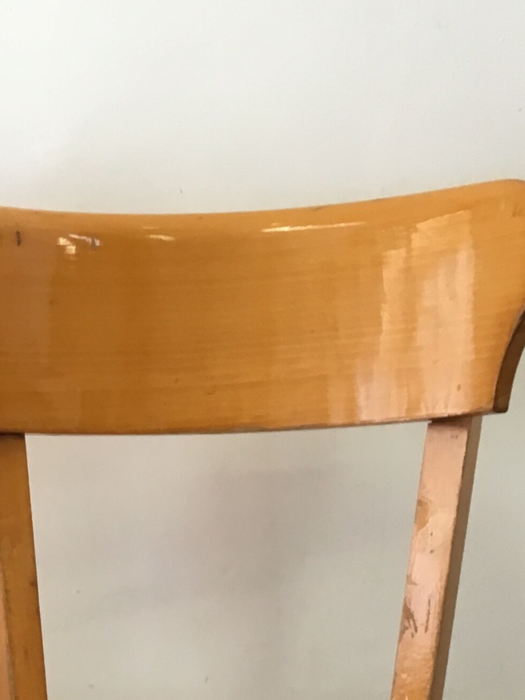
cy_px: 942
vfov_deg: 20.0
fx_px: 1800
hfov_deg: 15.9
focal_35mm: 89
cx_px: -114
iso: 100
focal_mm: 4.15
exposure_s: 1/33
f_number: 2.2
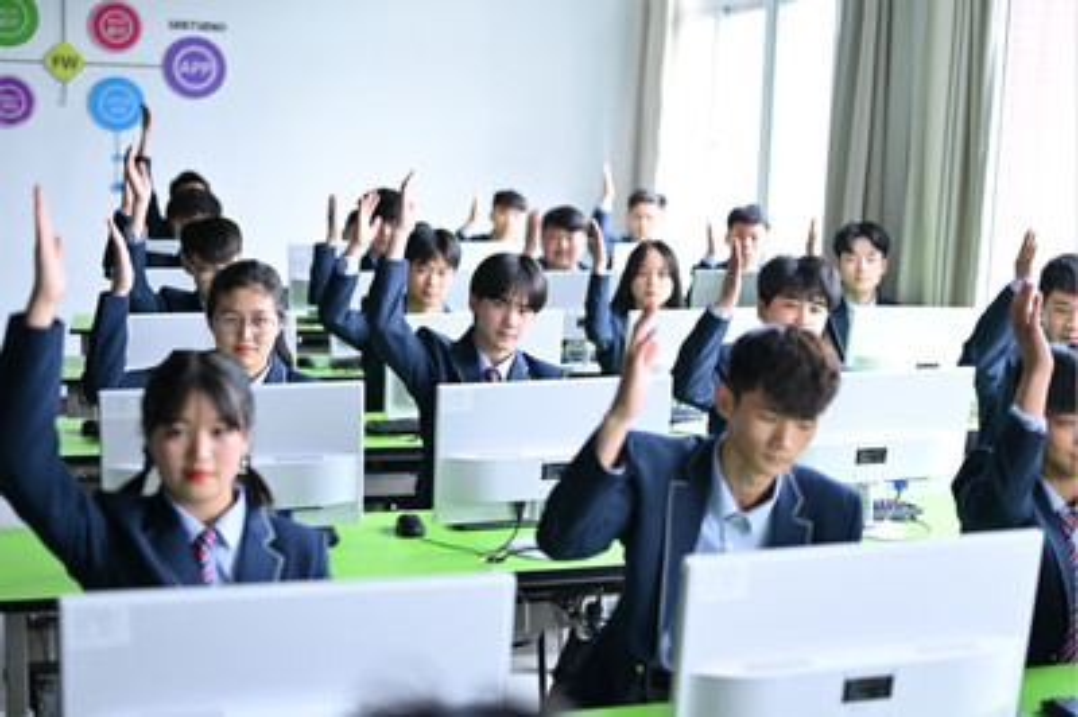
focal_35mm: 50
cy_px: 358
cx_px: 539
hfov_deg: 39.6
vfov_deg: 26.9
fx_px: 1496
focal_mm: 50
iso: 320
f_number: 2
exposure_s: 1/100
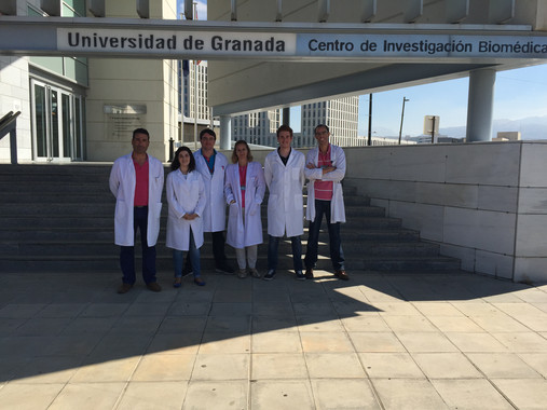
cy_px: 205
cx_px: 274
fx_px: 458
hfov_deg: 61.7
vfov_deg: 48.2
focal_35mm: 29
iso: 32
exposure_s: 1/2639
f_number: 2.2
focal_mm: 4.15
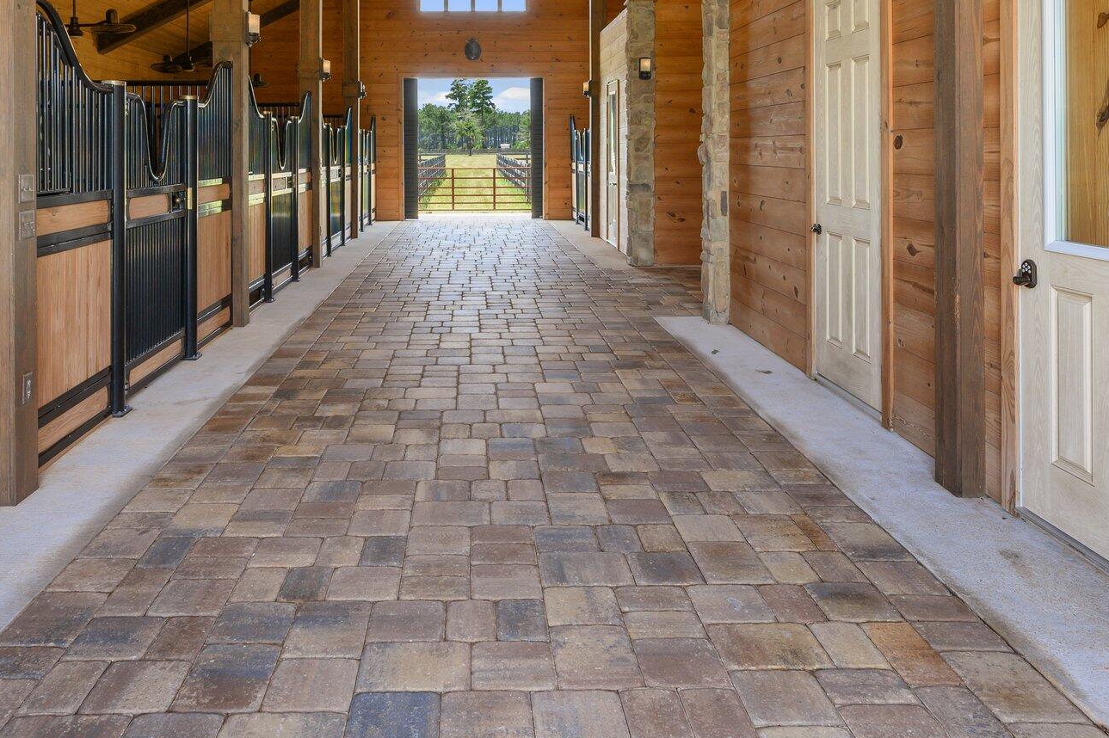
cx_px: 479
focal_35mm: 28
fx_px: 856
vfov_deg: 44.6
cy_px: 160
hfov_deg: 65.6
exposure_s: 1/30
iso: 500
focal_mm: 17.5
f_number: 9
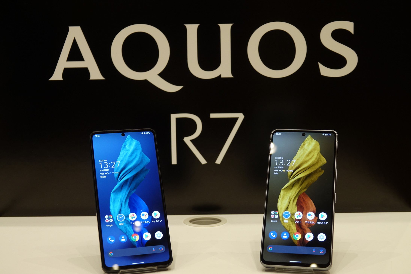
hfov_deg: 32.9
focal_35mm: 61
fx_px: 696
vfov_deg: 22.3
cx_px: 206
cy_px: 137
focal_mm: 22.19
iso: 320
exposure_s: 1/80
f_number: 3.5
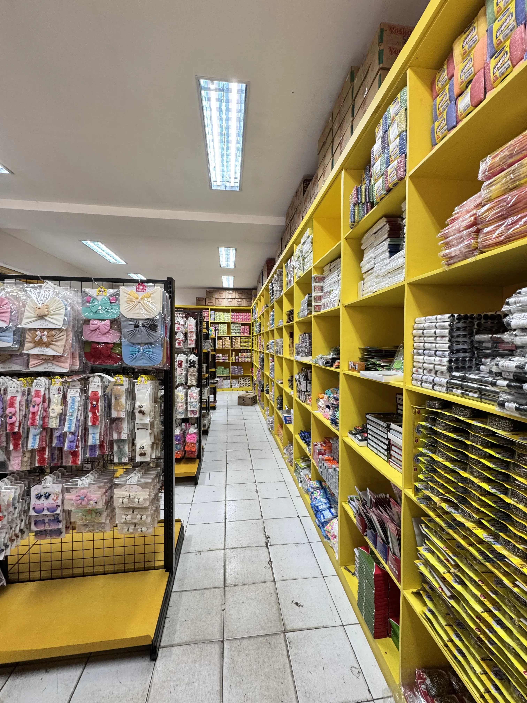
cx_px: 264
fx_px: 284
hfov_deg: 85.7
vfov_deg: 102.1
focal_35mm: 14
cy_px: 352
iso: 200
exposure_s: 1/50
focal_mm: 2.22
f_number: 2.2
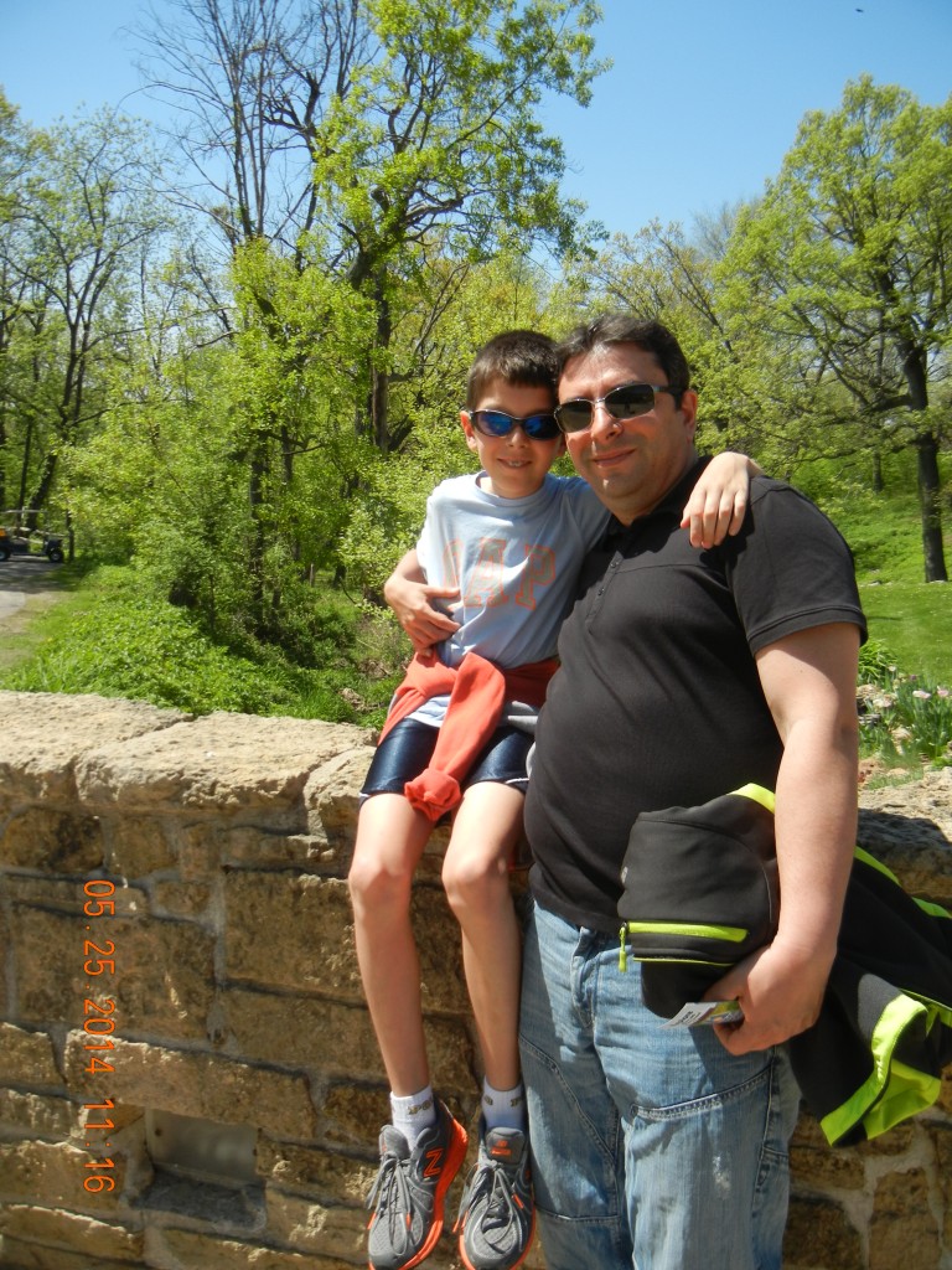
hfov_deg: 46.8
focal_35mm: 30
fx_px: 1100
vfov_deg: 60.0
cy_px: 635
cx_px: 476
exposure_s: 1/1066
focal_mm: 5.4
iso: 160
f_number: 3.5
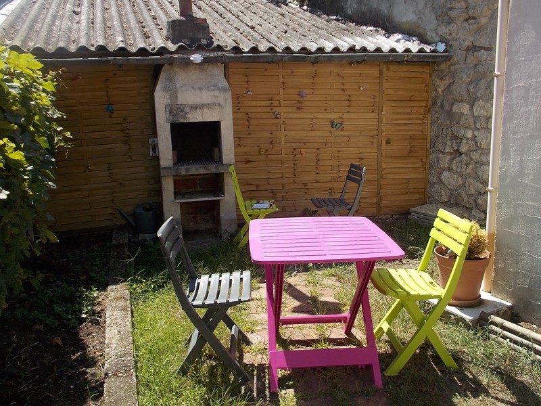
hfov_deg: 60.0
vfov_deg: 46.8
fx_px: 469
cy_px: 203
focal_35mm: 30
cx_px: 270
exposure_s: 1/640
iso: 80
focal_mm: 5.3
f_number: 3.3
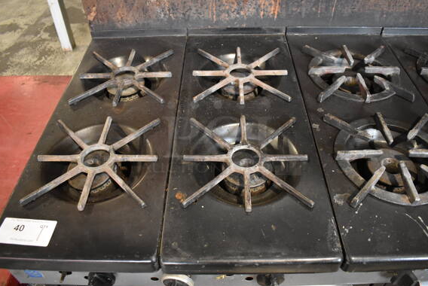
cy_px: 135
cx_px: 218
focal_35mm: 29
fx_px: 345
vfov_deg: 45.0
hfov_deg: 63.6
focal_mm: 18
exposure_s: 1/125
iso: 3600
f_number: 3.5
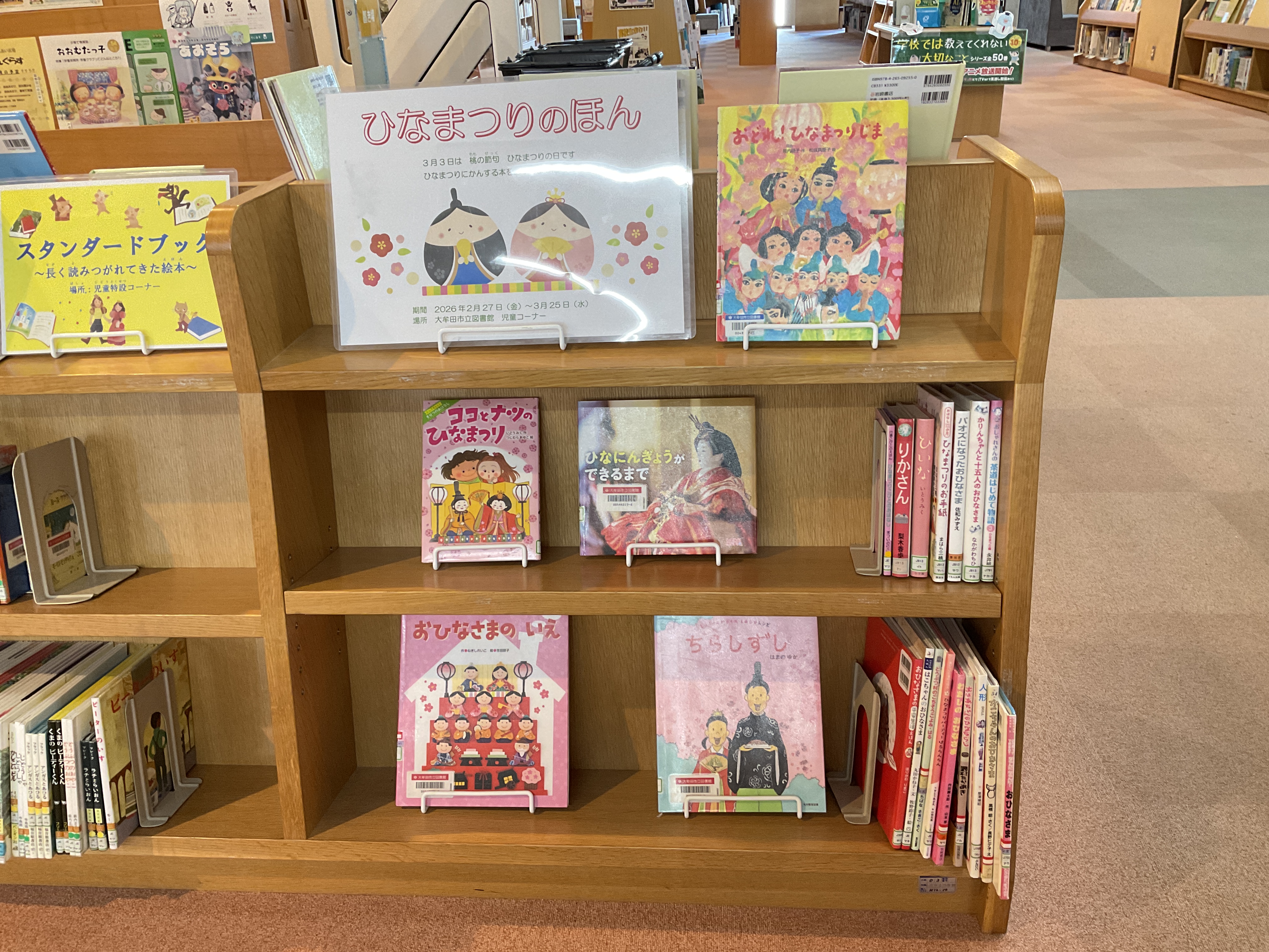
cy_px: 476
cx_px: 634
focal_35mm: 29
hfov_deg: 61.7
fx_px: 1063
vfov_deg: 48.2
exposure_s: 1/60
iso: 160
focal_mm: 3
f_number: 1.8
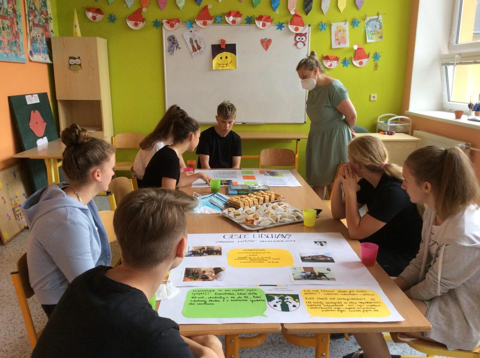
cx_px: 240
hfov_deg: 56.9
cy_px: 179
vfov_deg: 44.0
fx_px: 443
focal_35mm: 32
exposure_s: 1/25
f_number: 2.4
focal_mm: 3.3
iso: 40
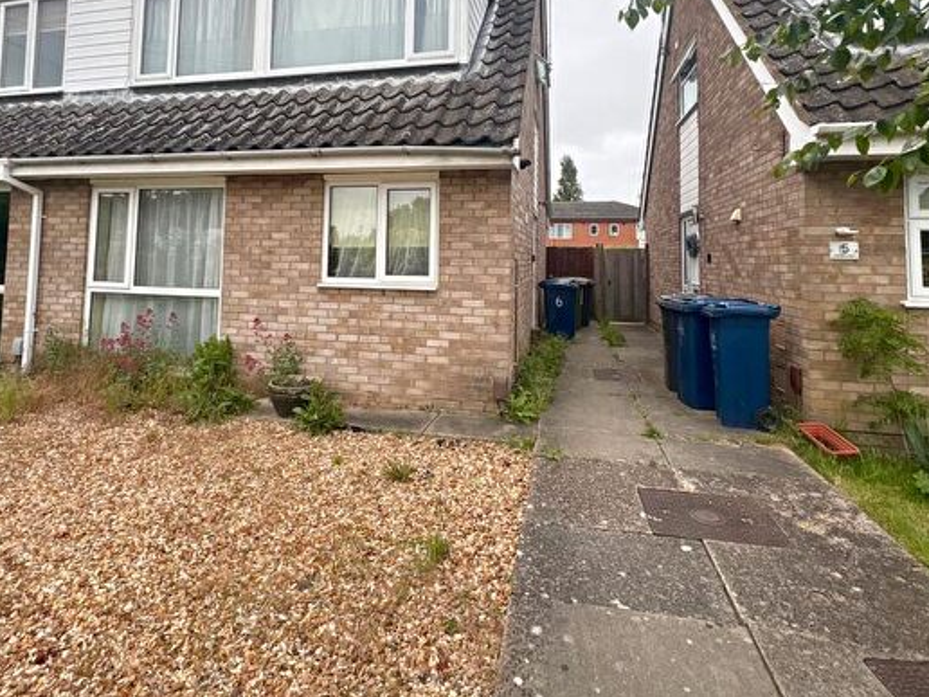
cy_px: 230
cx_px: 450
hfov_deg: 84.6
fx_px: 510
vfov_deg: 66.7
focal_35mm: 19
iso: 40
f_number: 2.2
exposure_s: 1/229
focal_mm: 2.22
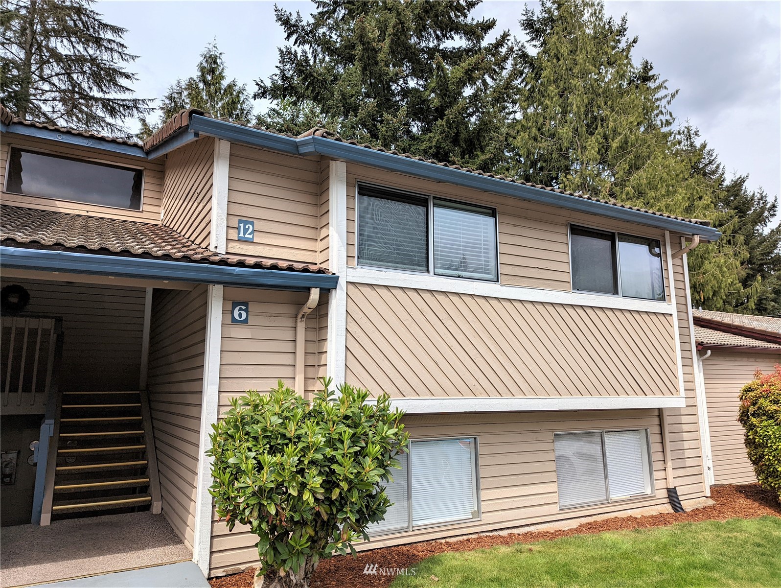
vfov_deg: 56.9
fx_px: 542
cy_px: 294
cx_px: 390
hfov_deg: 71.5
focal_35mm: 24
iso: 45
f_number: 1.85
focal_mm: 6.81
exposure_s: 1/2513
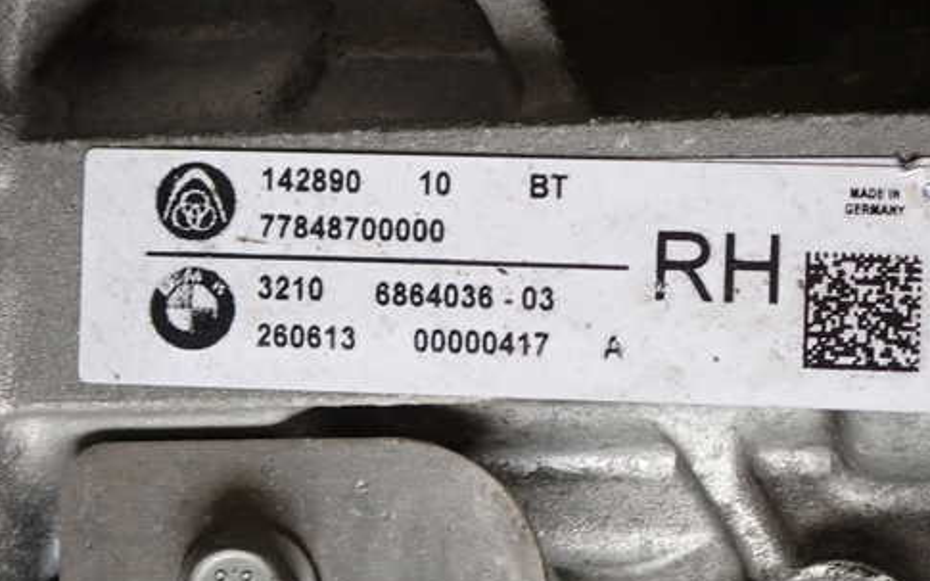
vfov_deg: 10.0
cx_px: 560
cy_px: 288
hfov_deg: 15.9
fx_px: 3320
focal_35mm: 131
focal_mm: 18
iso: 200
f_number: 4.9
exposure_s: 1/100
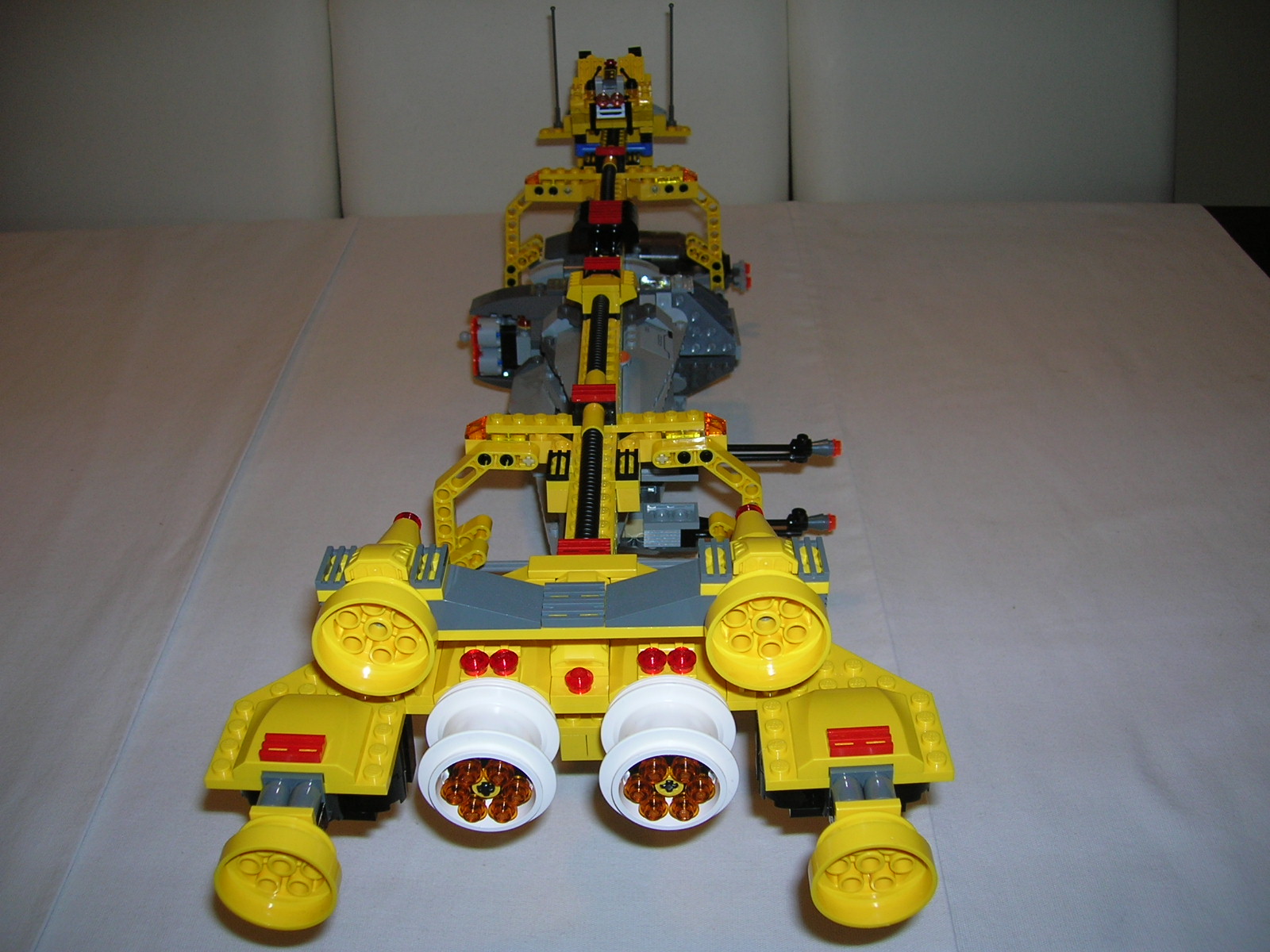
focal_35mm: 34
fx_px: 1247
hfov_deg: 54.0
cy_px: 476
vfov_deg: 41.8
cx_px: 635
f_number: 2.9
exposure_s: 1/60.1
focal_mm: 5.7
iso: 50
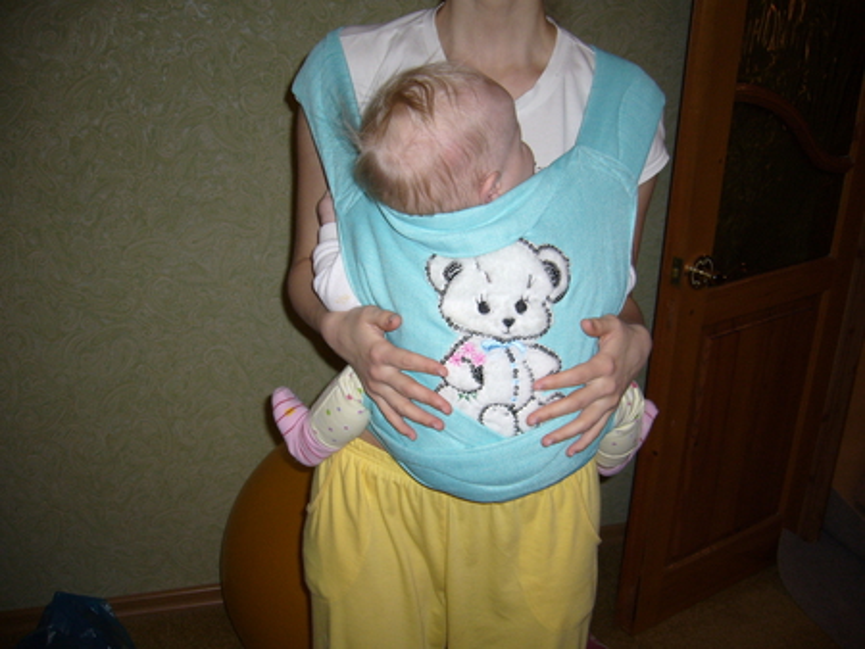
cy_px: 324
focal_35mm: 35
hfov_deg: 52.6
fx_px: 875
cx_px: 432
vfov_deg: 40.7
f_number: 2.8
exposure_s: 1/60
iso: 100
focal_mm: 5.8
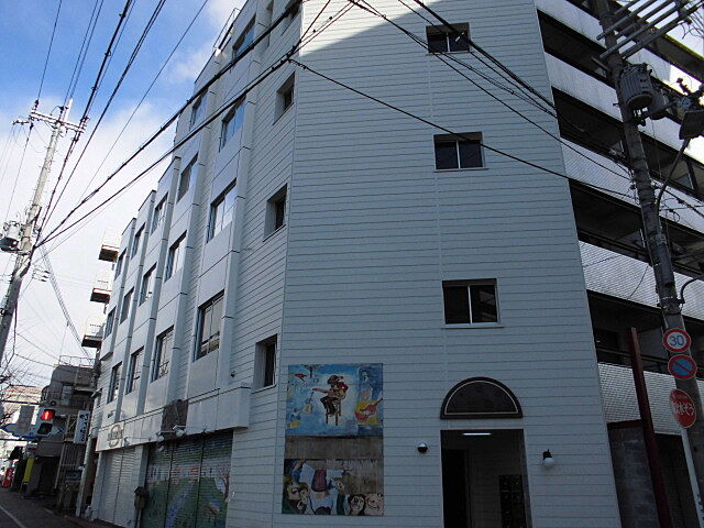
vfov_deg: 53.1
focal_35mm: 26
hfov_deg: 67.3
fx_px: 529
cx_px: 352
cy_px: 264
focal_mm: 4.6
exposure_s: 1/640
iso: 100
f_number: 3.5
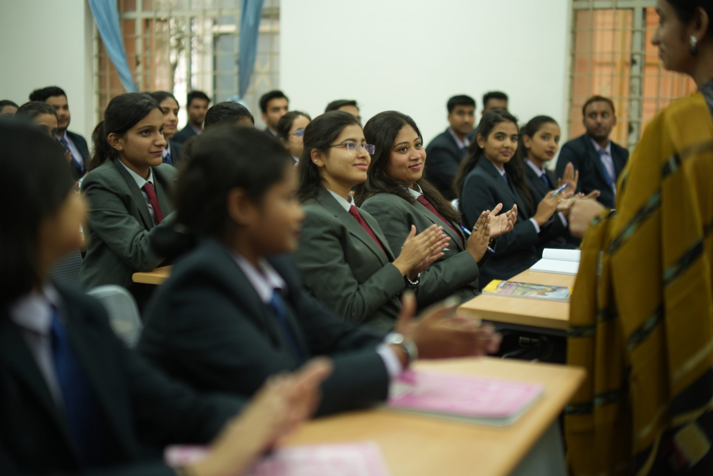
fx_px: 990
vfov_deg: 27.0
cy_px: 238
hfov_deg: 39.6
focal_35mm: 50
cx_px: 356
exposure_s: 1/200
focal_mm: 50
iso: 500
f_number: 2.8
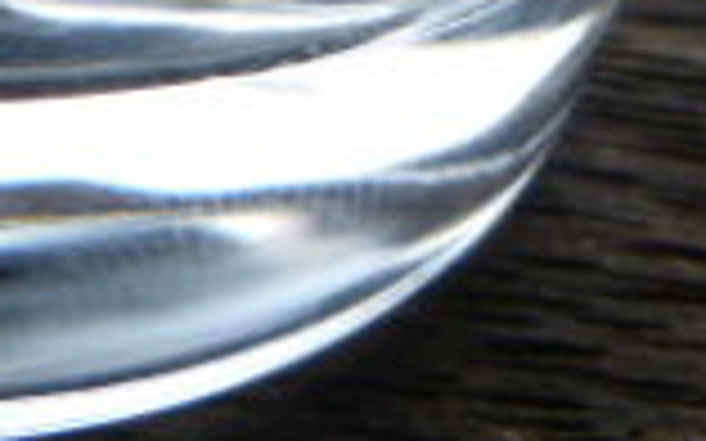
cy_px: -454
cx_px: 0
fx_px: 1943
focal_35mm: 101
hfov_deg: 20.0
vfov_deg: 11.6
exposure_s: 1/250
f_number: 3.5
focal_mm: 4.3
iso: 100
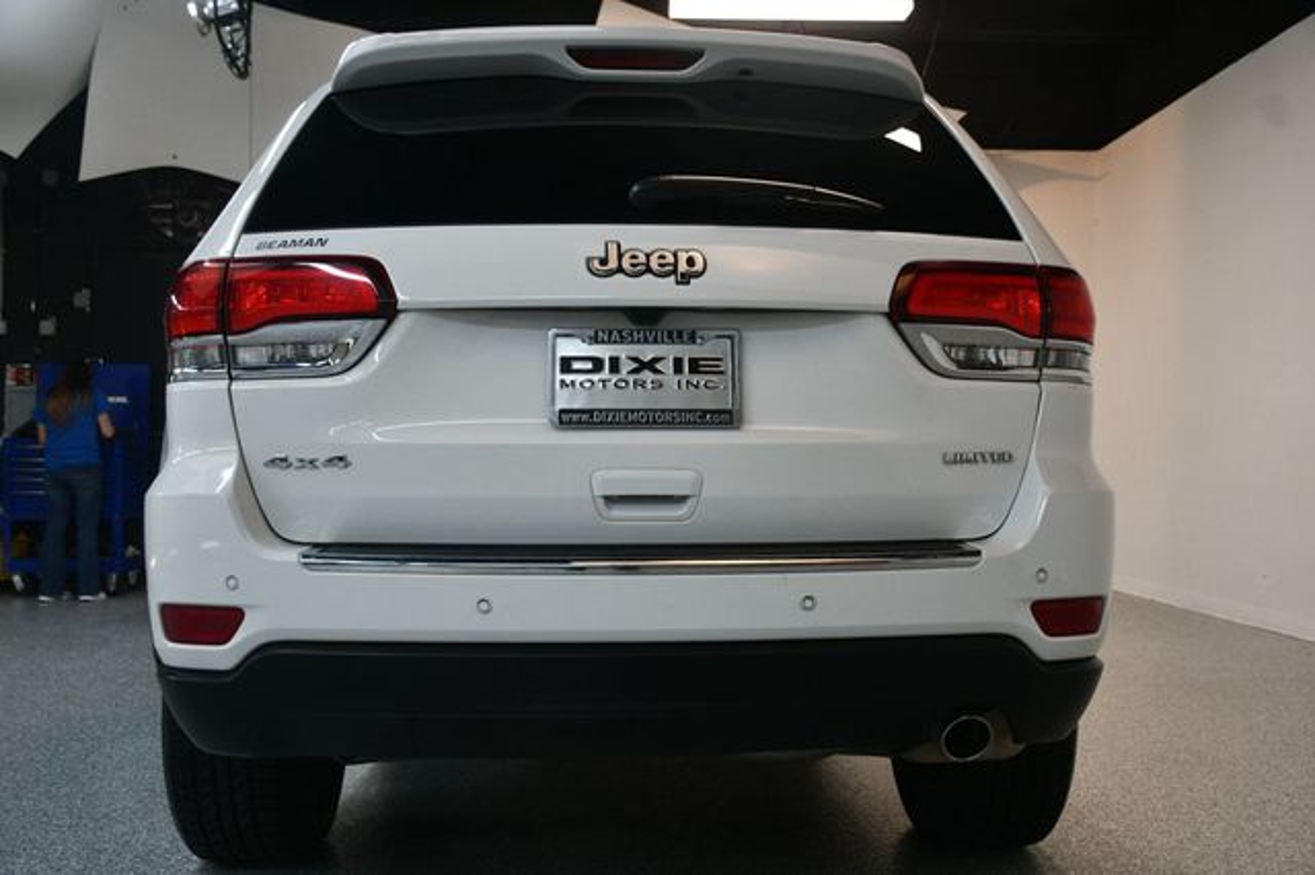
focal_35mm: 34
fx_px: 1241
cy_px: 438
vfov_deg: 38.8
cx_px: 658
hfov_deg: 55.8
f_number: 3.8
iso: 900
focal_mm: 23
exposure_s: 1/125
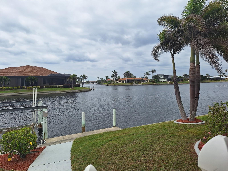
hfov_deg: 73.9
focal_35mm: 23
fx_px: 151
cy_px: 86
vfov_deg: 58.9
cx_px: 114
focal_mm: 5.54
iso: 40
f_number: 1.8
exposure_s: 1/3891
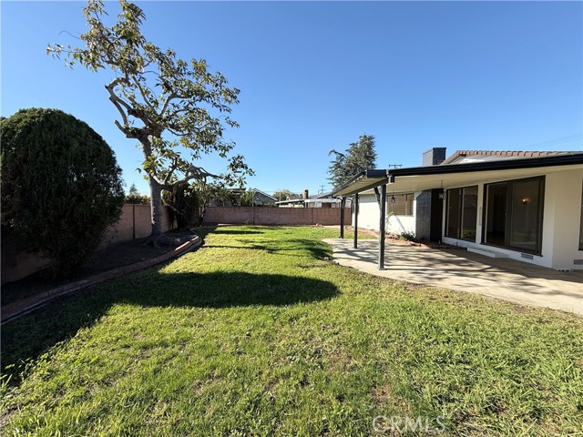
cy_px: 218
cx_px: 292
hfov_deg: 102.1
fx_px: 236
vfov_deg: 85.7
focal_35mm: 14
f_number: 2.2
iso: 50
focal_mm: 2.22
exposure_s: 1/1339
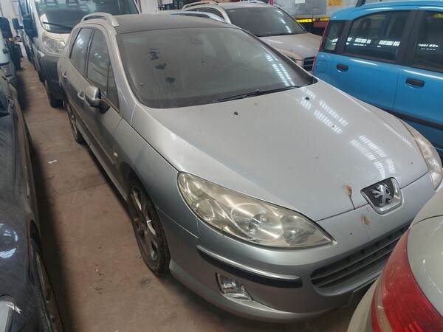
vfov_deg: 56.8
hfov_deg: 71.6
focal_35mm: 24
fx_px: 307
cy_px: 166
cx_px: 222
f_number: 1.8
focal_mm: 5.23
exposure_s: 1/50
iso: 160
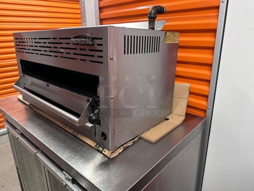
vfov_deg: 56.8
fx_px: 176
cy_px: 96
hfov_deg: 71.6
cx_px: 127
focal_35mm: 24
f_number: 1.78
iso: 320
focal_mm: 6.86
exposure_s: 1/60
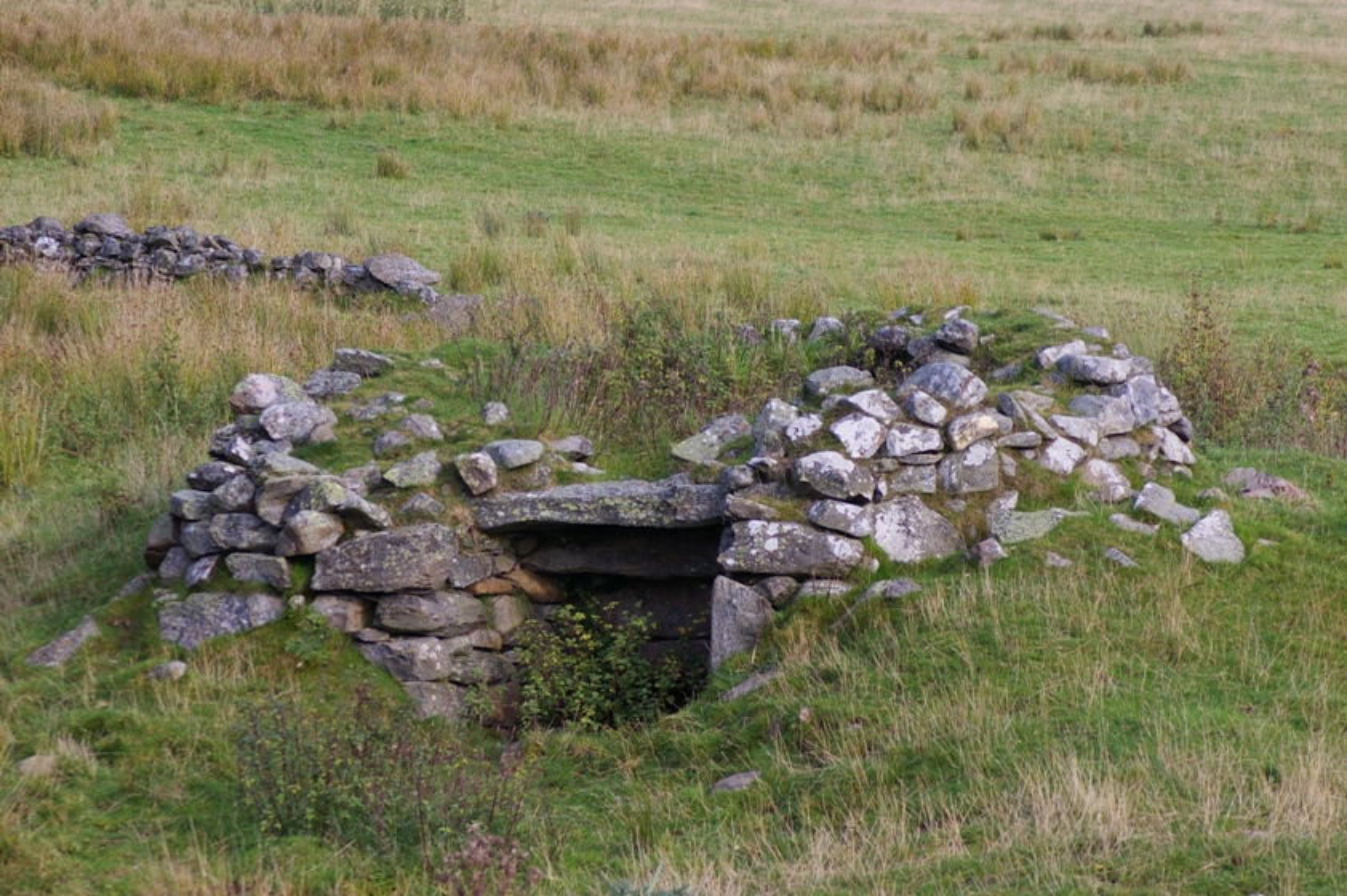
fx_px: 6730
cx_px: 674
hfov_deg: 11.4
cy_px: 448
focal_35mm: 180
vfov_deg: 7.6
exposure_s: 1/180
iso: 200
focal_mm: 120
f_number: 5.6
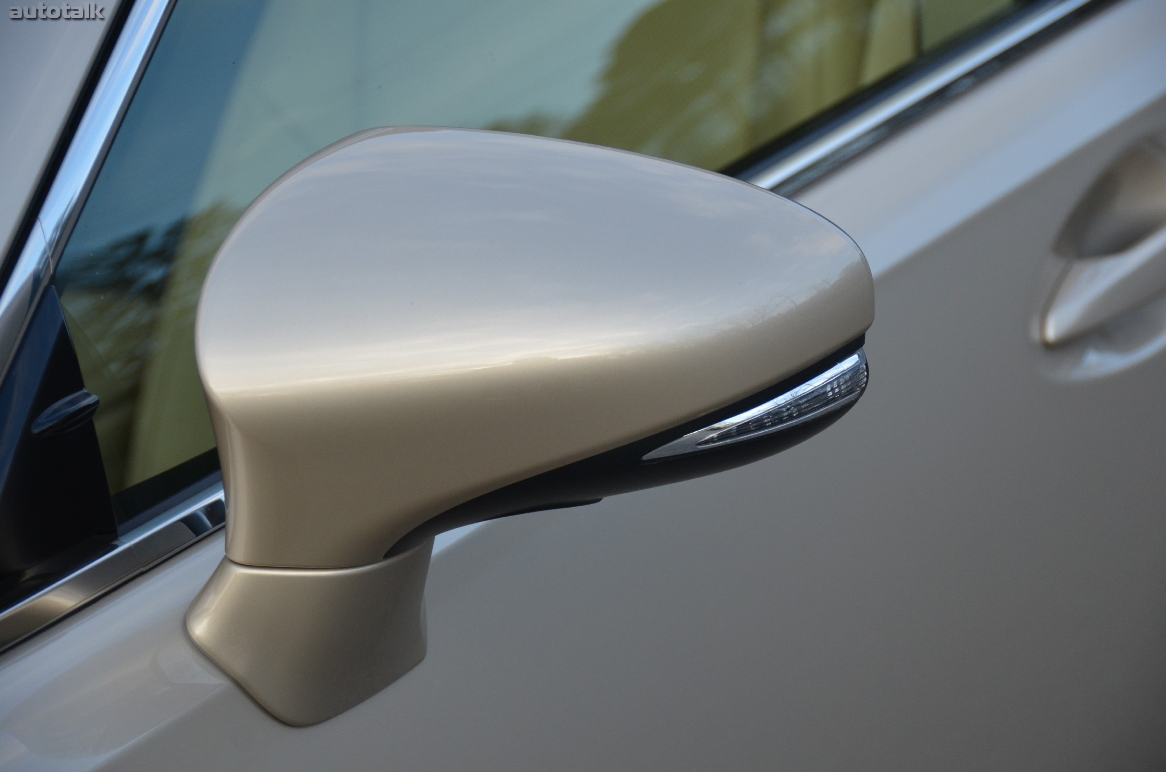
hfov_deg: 15.2
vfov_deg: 10.1
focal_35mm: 135
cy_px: 386
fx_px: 4364
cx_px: 583
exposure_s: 1/800
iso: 800
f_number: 5.3
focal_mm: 90
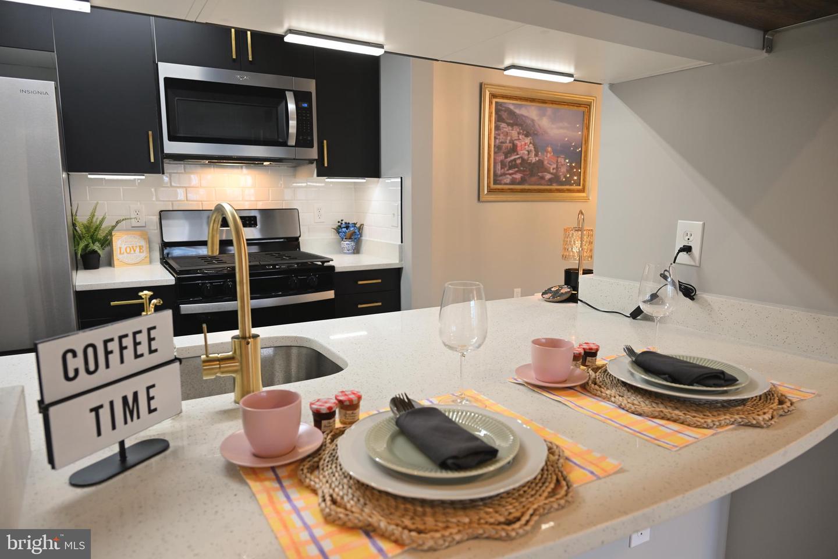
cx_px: 419
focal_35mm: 24
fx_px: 559
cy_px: 280
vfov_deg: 53.1
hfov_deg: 73.7
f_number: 4.5
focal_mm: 24
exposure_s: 1/25
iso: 220
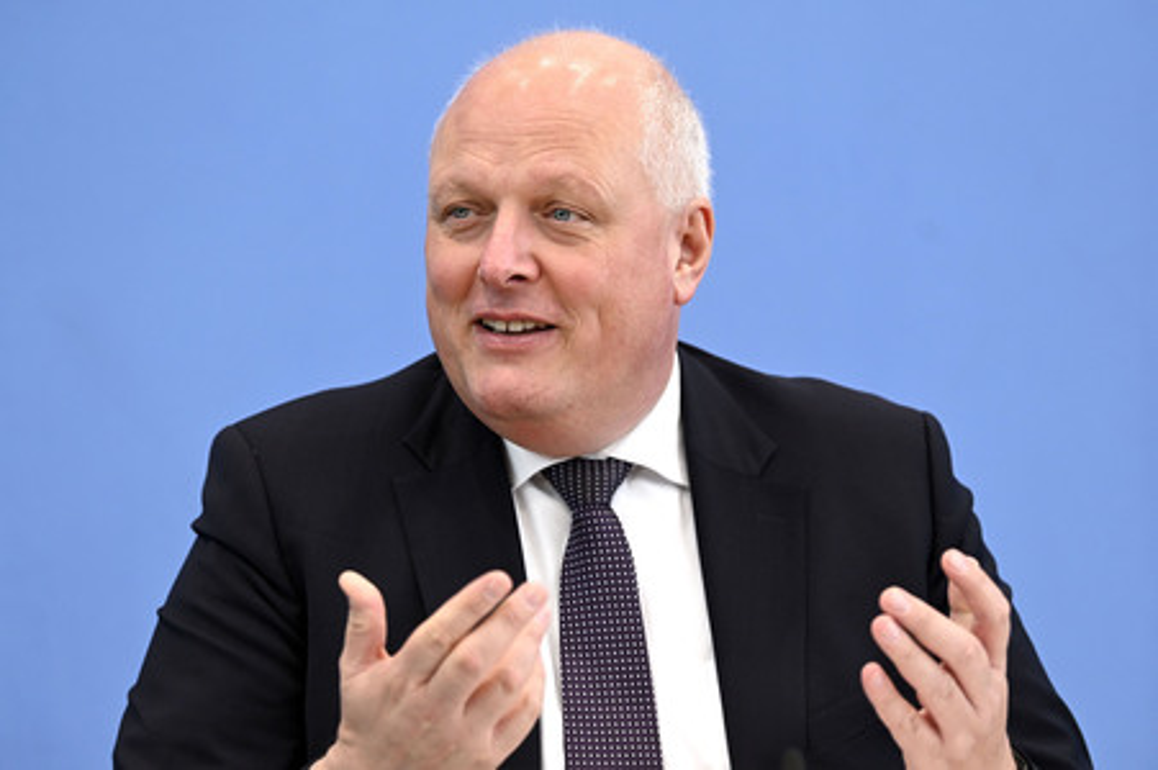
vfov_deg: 11.4
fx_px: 3857
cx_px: 579
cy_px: 385
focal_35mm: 120
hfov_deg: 17.1
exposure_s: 1/800
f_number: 4
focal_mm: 120
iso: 2000
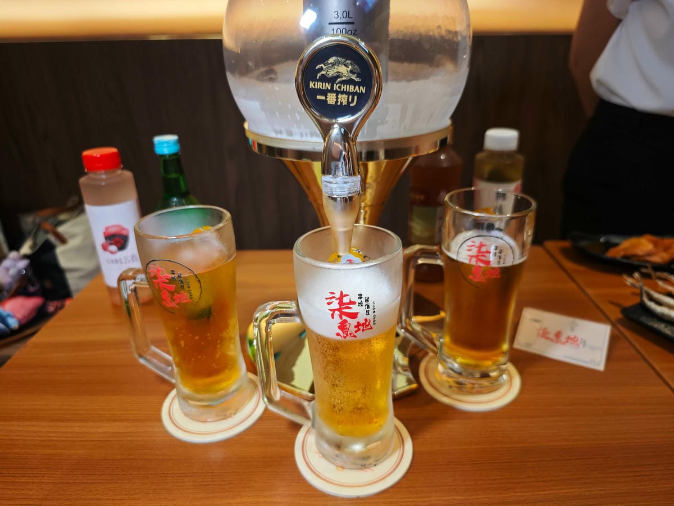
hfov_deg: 73.9
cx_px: 337
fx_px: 448
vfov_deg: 58.9
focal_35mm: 23
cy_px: 253
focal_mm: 8.72
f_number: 1.63
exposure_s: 1/360
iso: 1600
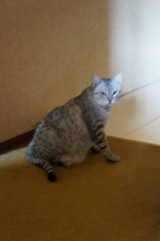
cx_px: 80
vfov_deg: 34.2
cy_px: 120
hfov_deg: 23.1
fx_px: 391
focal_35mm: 58
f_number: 4.5
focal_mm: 39
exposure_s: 1/1.6
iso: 3200
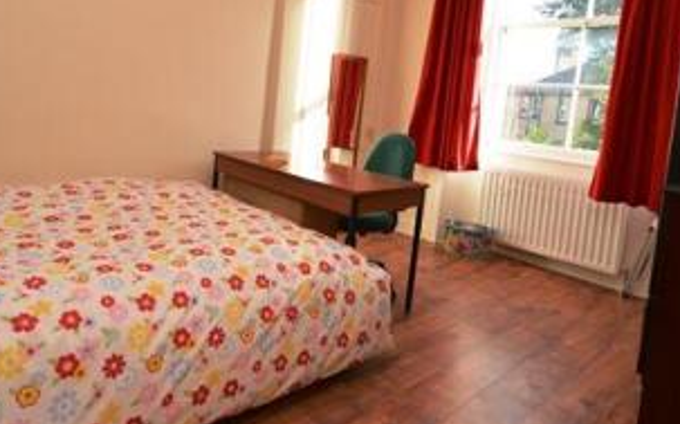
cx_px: 287
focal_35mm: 24
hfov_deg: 74.3
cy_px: 133
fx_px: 445
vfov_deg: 49.9
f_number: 8
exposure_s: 1/60
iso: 180
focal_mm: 10
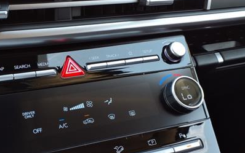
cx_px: 62
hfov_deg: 42.2
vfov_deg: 27.9
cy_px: 98
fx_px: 307
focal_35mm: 46
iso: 50
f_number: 1.9
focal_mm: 3.58
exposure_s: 1/60.2
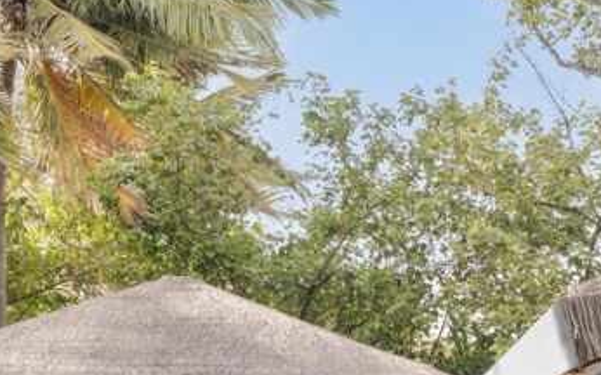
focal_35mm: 79
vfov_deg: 15.7
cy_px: 477
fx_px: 1294
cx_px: 361
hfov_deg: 26.1
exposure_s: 1/20
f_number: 11
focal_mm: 26
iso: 200
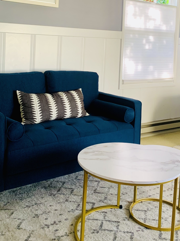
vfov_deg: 41.8
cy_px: 63
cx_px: 94
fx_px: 305
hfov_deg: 32.9
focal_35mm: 44
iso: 100
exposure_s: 1/60
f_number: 1.8
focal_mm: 4.25
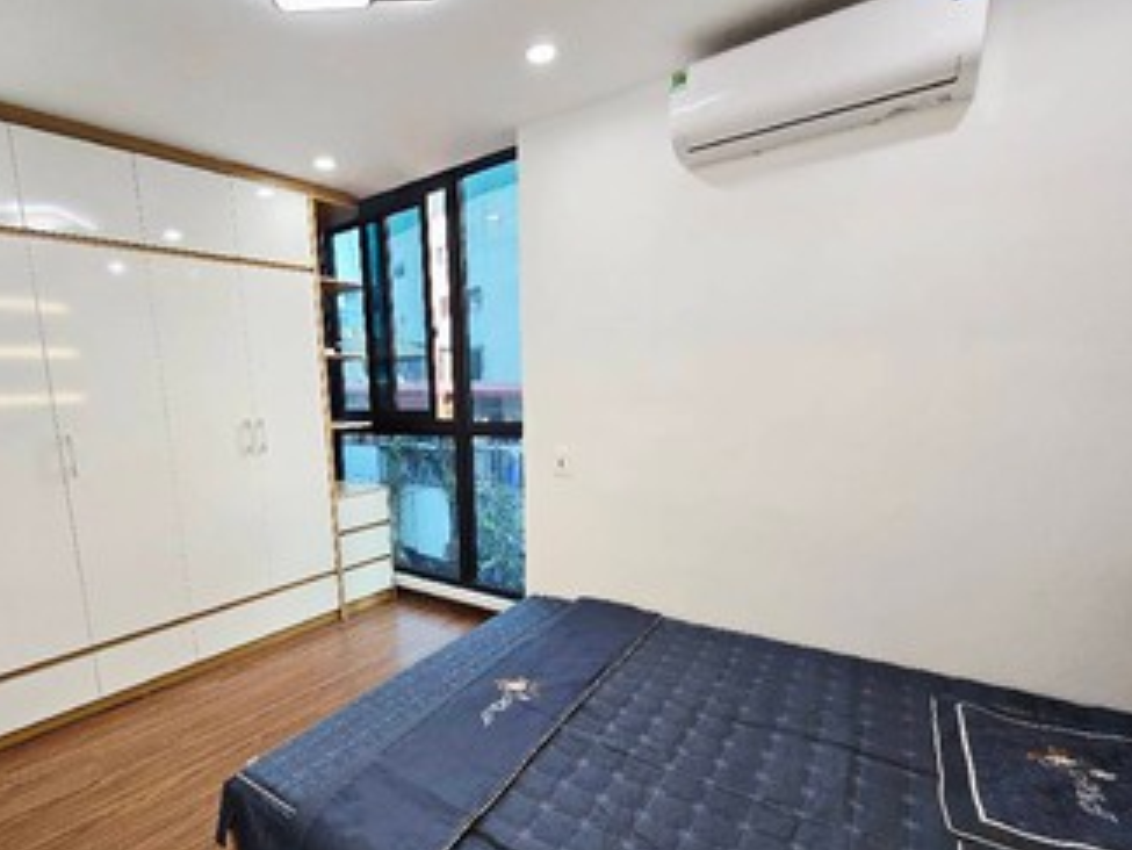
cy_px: 491
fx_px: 523
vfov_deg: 77.6
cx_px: 442
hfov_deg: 93.0
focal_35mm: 16
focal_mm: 2.2
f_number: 2.2
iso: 100
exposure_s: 1/50.3
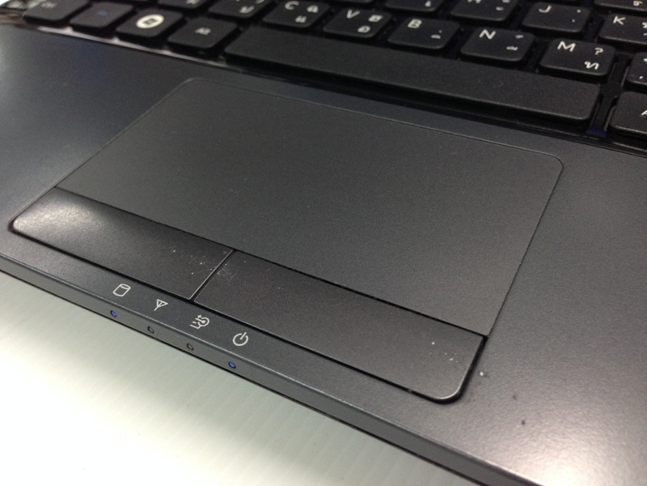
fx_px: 617
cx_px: 324
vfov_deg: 42.9
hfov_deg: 55.4
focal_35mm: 33
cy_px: 243
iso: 160
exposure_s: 1/20
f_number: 2.4
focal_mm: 4.12
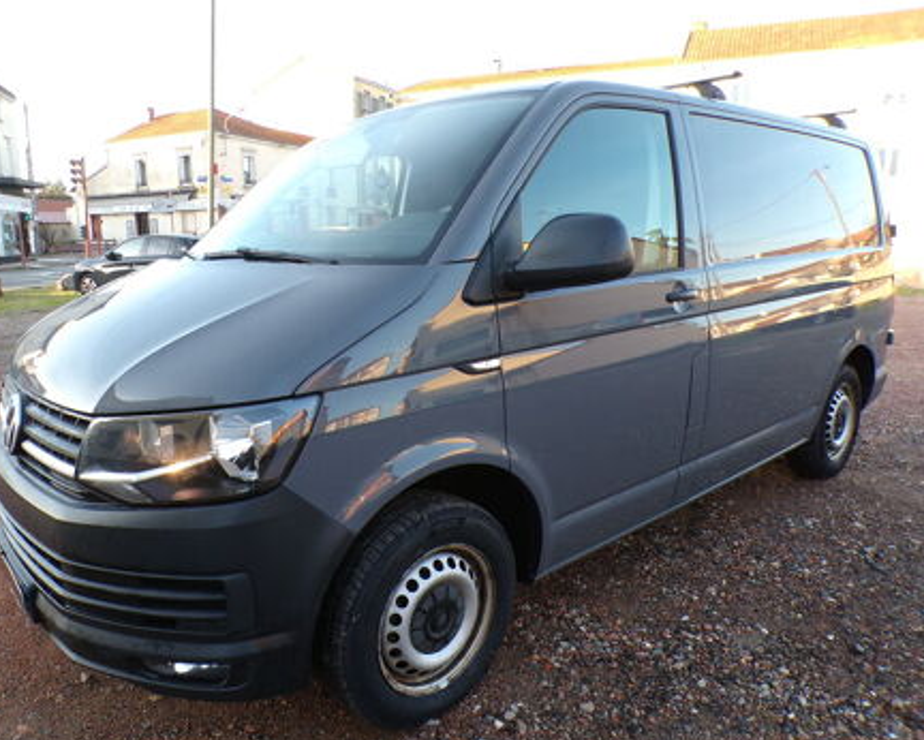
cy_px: 383
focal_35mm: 26
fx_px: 711
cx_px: 415
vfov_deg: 55.0
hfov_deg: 65.8
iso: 100
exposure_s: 1/38
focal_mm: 4.3
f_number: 4.4
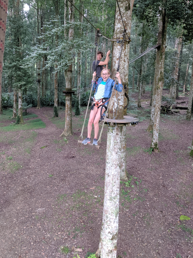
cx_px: 88
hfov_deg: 48.2
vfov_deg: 61.5
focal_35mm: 29
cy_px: 114
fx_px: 216
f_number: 2
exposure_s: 1/30
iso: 558
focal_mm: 4.67
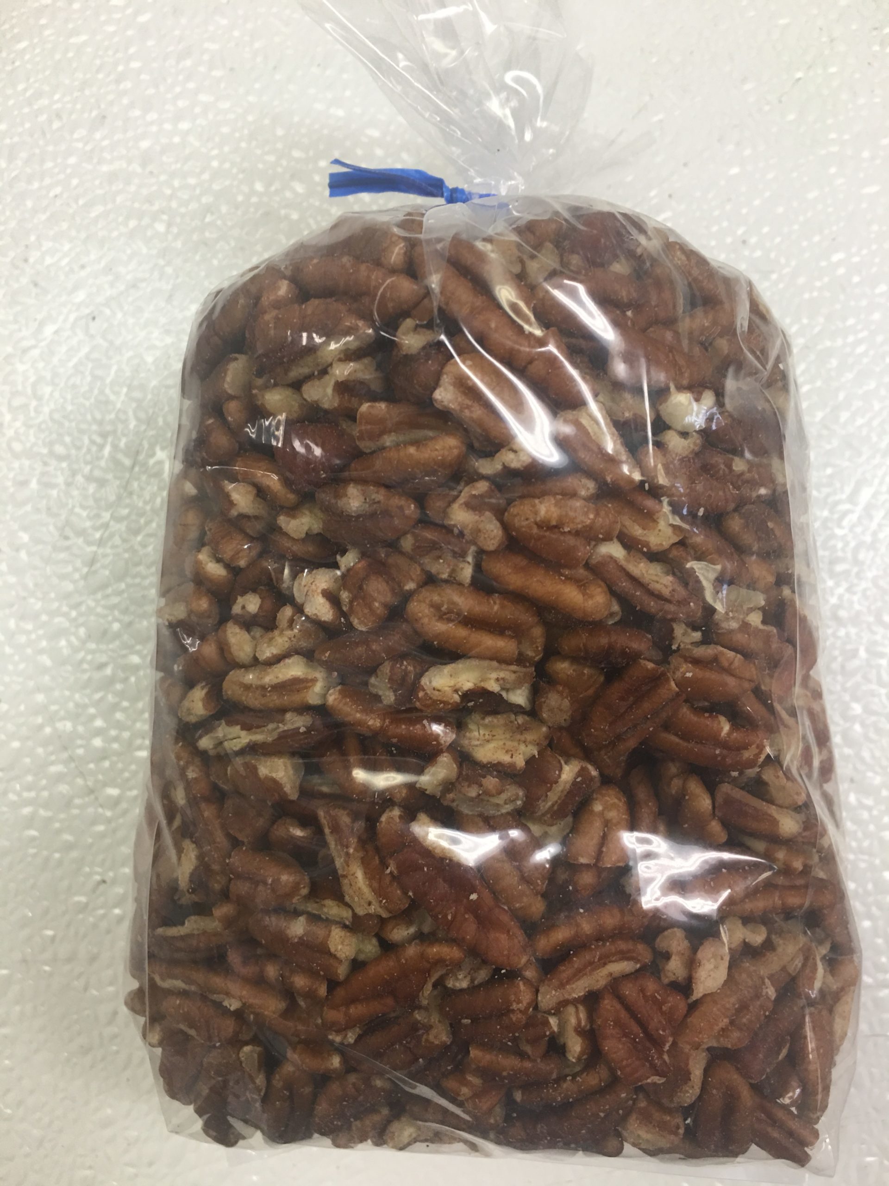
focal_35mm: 29
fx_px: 993
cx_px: 444
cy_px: 593
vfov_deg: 61.7
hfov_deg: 48.2
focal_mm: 4.15
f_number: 2.2
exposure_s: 1/30
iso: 40
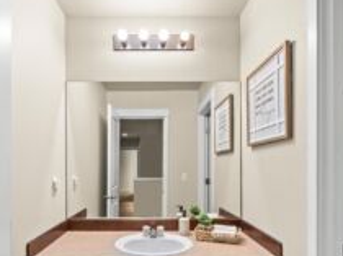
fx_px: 218
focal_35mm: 22
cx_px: 140
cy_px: 169
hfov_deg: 75.8
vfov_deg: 59.7
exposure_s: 1/20
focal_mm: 12
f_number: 6.7
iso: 1000
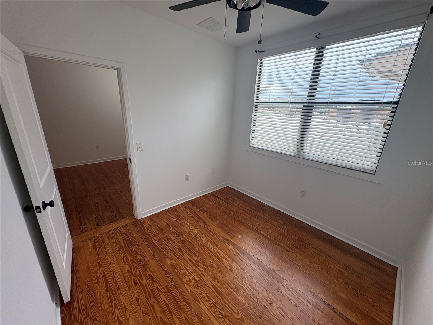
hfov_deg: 102.1
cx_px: 216
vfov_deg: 85.7
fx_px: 175
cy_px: 162
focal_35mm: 14
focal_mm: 2.22
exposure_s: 1/176
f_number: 2.2
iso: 64
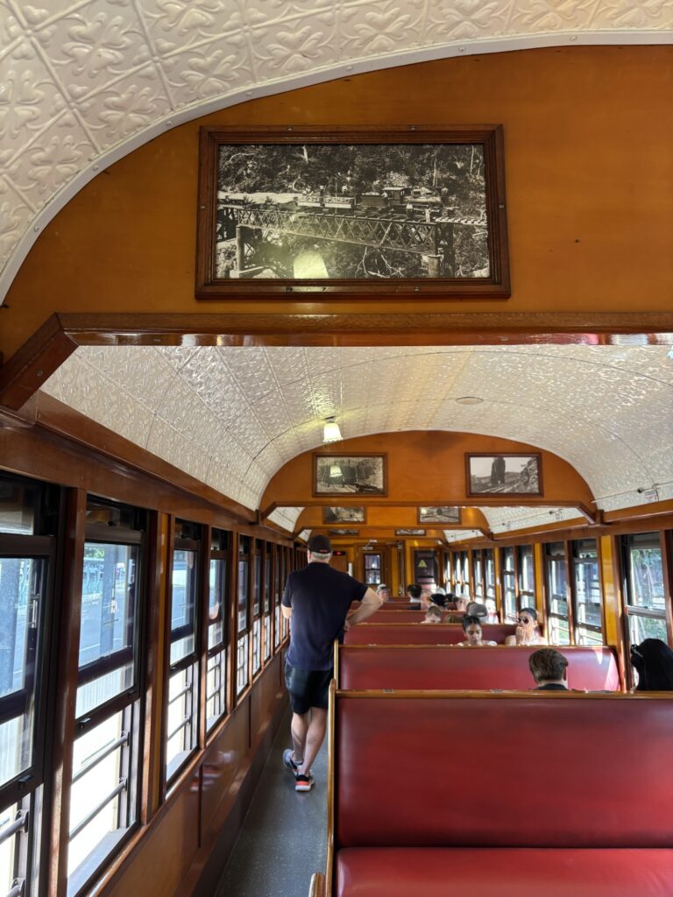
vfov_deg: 67.3
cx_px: 336
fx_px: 674
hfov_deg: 53.1
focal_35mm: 26
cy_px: 448
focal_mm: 5.96
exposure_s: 1/61
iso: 125
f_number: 1.6
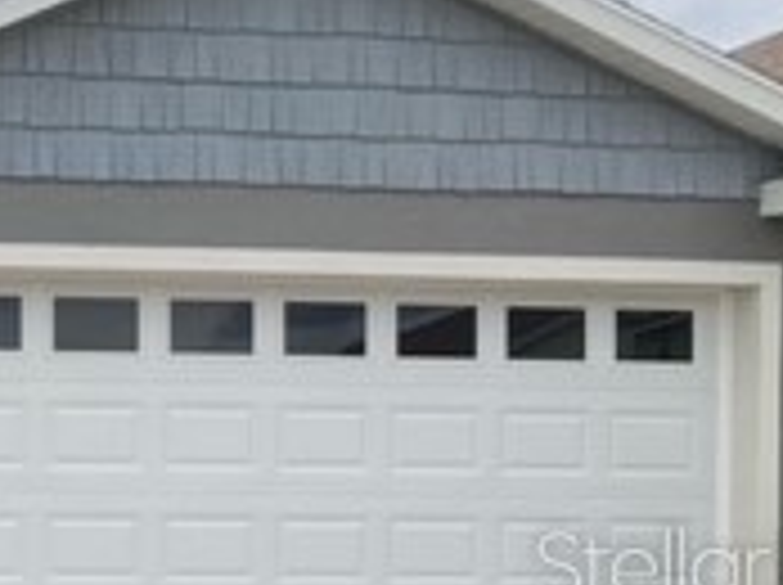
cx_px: -482
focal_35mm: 103
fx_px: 2327
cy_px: 562
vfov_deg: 14.1
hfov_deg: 16.8
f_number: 1.8
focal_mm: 3.99
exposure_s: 1/1104
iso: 20
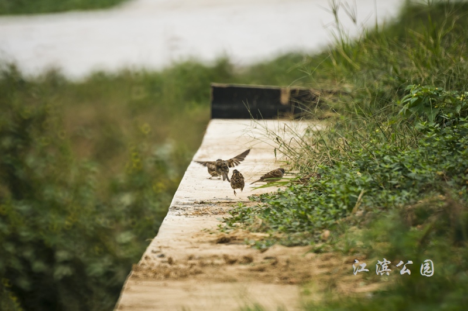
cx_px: 234
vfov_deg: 1.8
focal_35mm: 750
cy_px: 156
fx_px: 9742
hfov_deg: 2.8
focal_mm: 500
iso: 400
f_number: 8
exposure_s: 1/500
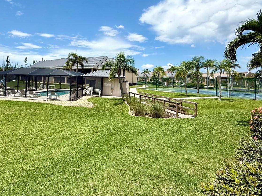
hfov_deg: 79.8
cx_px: 94
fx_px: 151
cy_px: 74
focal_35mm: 20
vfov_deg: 65.1
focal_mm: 2.22
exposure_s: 1/2841
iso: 50
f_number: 2.2
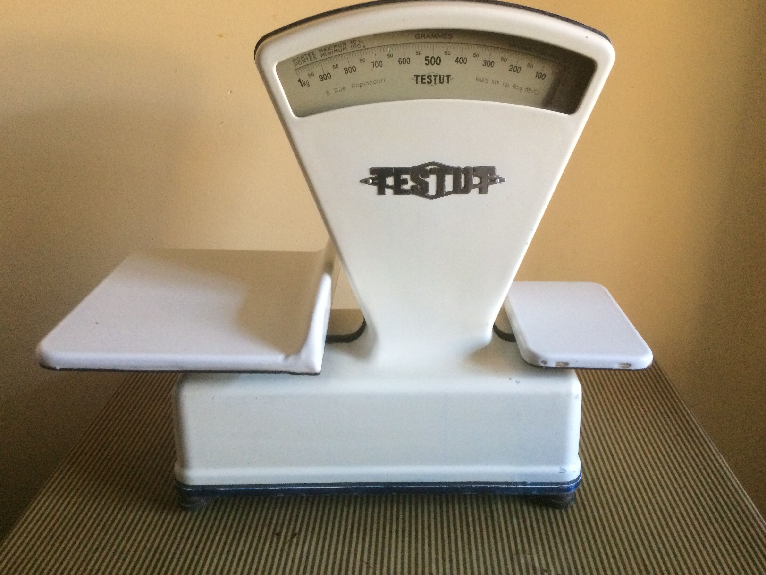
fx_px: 664
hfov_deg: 60.0
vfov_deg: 46.8
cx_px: 394
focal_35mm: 30
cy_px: 278
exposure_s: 1/25
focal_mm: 4.15
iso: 250
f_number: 2.2
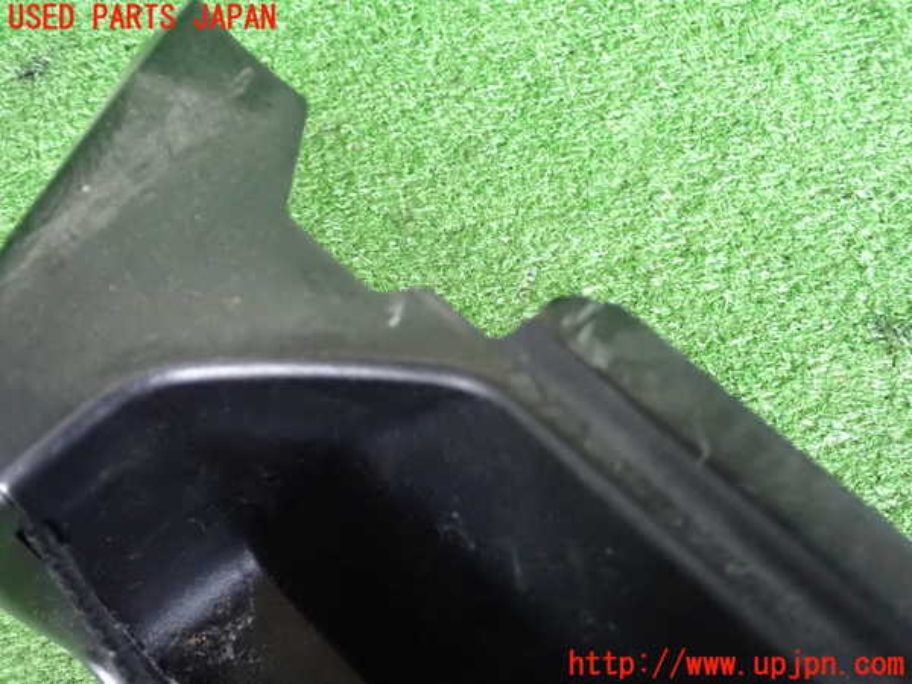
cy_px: 342
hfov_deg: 56.8
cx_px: 456
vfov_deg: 44.2
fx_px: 843
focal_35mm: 32
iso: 1600
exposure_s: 1/50
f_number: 2.4
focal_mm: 5.79
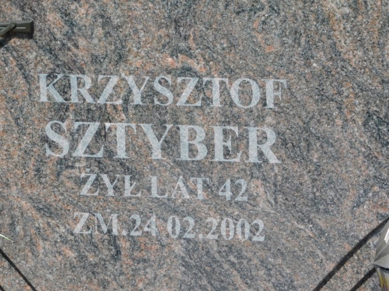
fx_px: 2270
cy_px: 146
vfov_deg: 7.4
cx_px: 194
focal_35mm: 202
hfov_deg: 9.8
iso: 125
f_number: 5.4
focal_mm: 35.9
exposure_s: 1/500
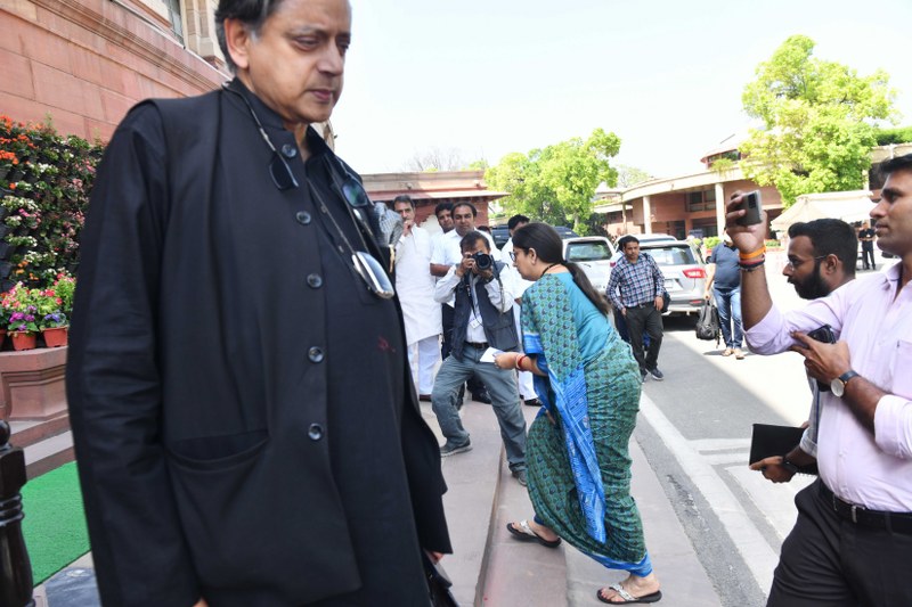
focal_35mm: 24
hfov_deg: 73.8
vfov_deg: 53.1
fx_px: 608
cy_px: 304
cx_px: 456
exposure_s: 1/400
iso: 400
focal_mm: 24
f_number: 6.3
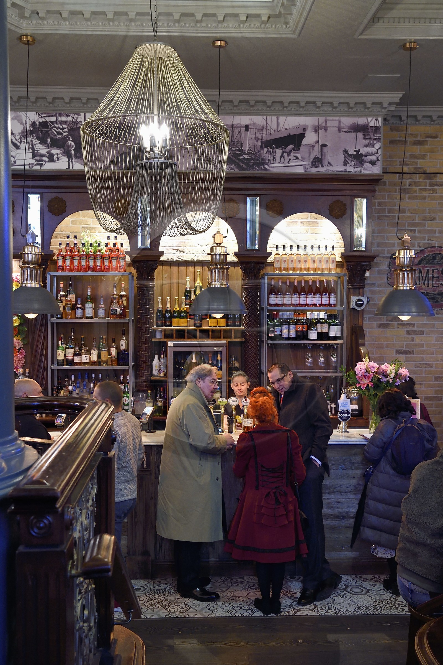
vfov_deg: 50.7
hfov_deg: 35.1
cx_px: 222
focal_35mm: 38
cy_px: 332
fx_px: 701
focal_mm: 38
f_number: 6.3
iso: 2000
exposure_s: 1/20
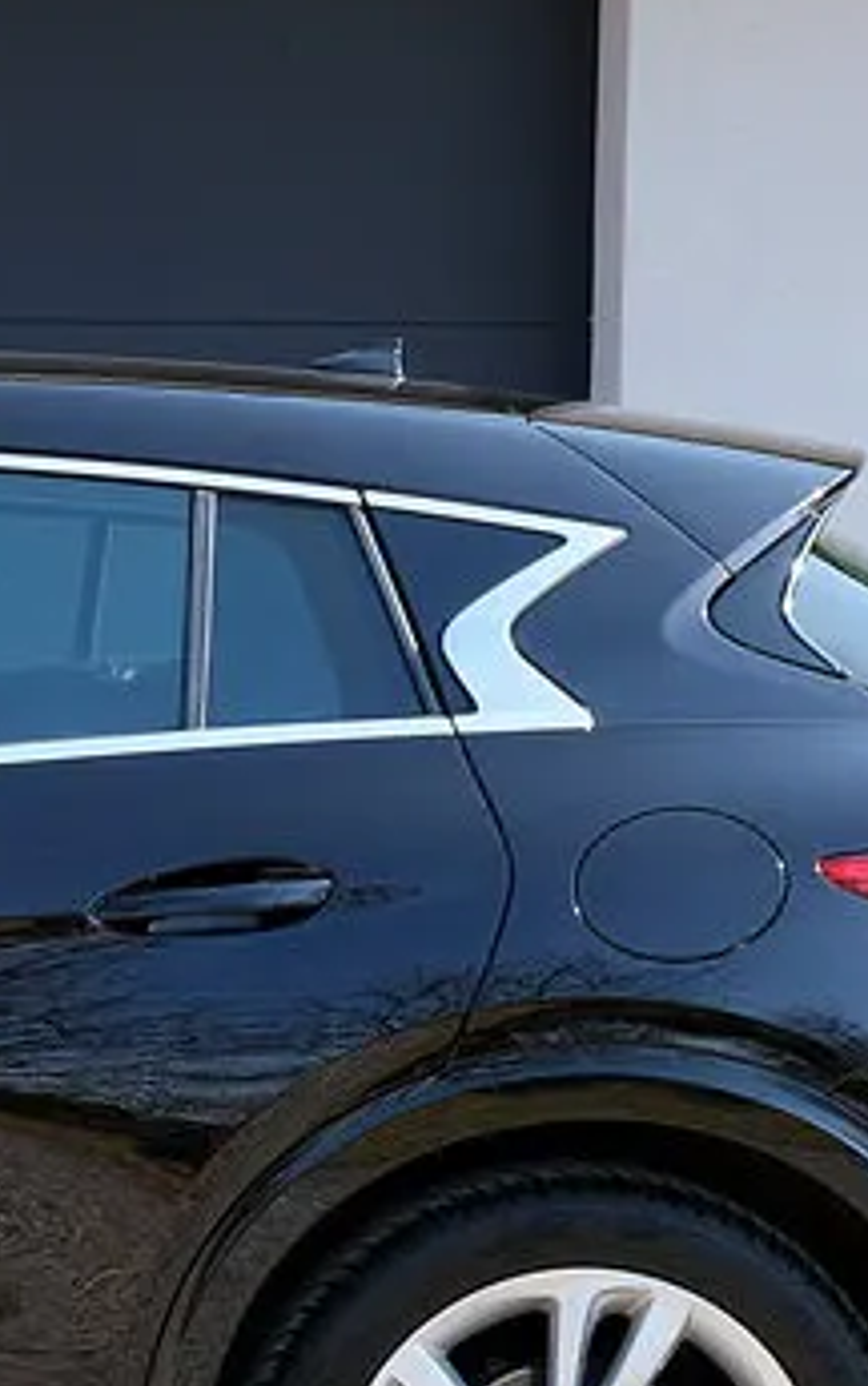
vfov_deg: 9.8
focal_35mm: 214
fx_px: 8090
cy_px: 1123
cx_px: -737
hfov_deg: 6.0
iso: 320
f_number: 5.6
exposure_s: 1/220
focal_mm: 42.5
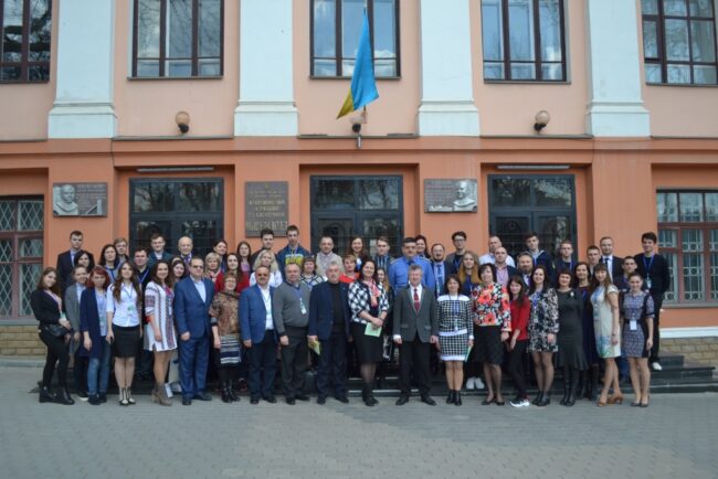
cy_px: 240
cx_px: 359
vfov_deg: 43.6
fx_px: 599
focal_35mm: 30
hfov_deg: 61.9
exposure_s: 1/320
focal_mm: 20
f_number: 3.8
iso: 100
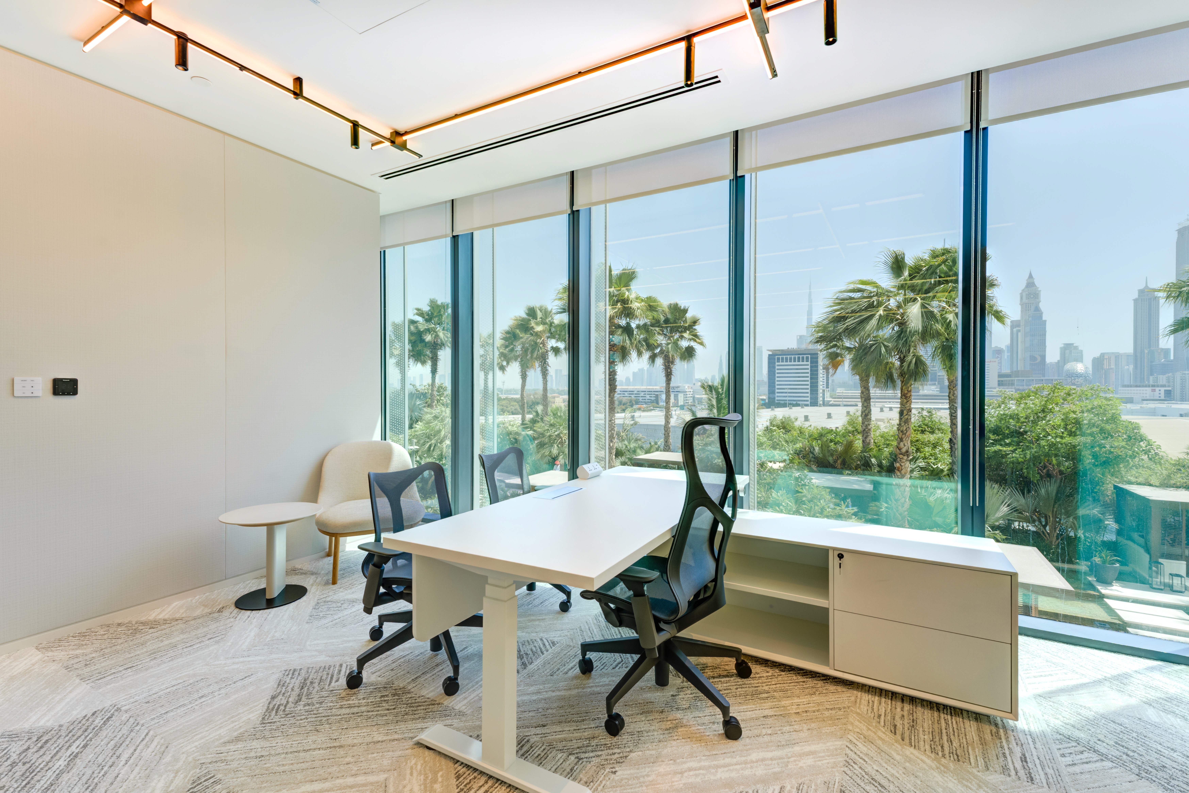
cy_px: 396
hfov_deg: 98.5
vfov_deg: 75.5
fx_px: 512
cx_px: 594
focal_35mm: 16
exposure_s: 1/100
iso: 160
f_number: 10
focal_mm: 15.5
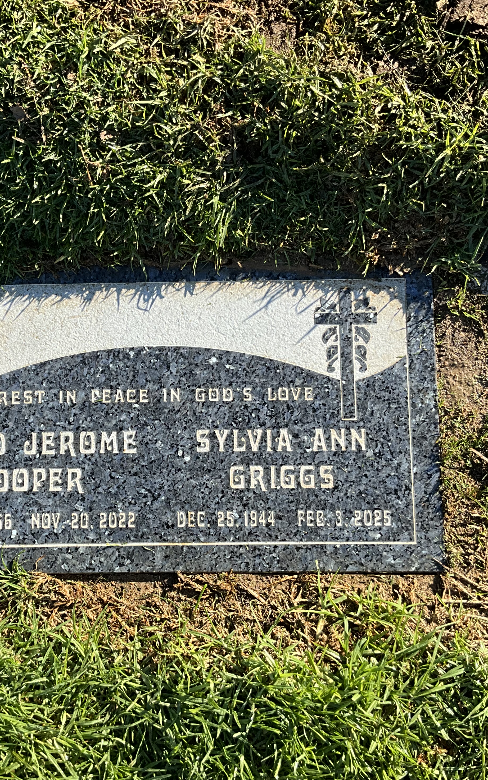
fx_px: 894
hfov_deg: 30.3
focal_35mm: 42
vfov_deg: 47.2
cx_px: 153
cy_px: 394
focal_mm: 3
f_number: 1.8
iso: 25
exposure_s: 1/691
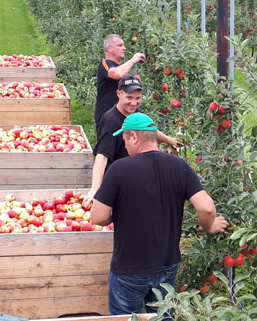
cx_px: 229
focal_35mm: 93
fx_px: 884
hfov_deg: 16.3
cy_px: 270
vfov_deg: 20.3
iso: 40
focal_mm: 3.6
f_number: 1.9
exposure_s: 1/175
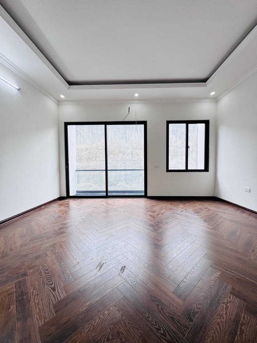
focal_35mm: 14
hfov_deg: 85.7
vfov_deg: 102.1
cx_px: 128
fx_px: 139
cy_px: 172
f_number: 2.2
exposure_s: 1/113
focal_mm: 2.22
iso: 40
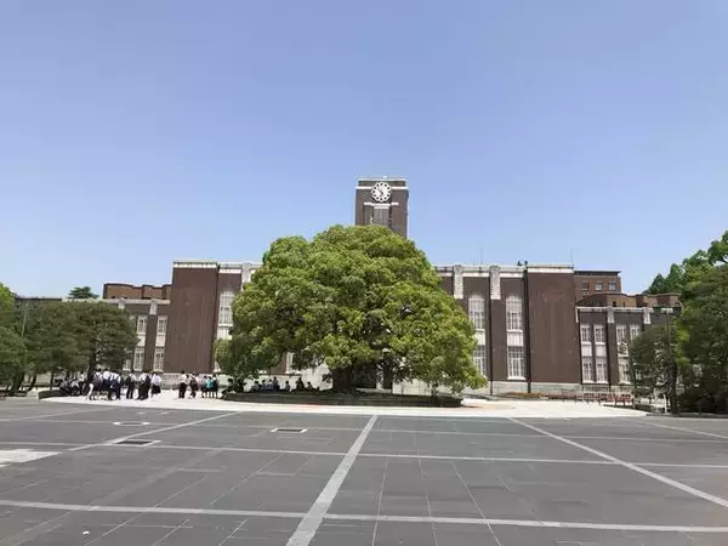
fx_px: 589
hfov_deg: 63.4
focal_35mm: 28
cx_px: 364
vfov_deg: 49.7
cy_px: 273
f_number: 1.8
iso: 20
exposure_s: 1/2519
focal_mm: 3.99
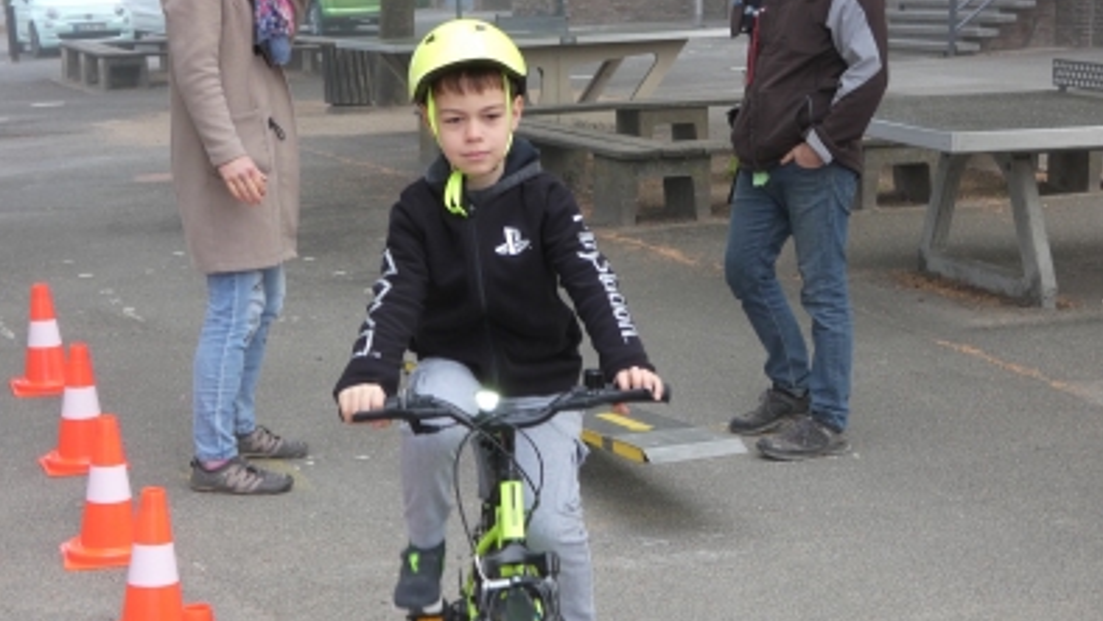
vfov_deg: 16.6
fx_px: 2136
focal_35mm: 73
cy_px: 336
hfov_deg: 29.0
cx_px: 552
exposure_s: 1/125
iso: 125
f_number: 4.2
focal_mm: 11.9
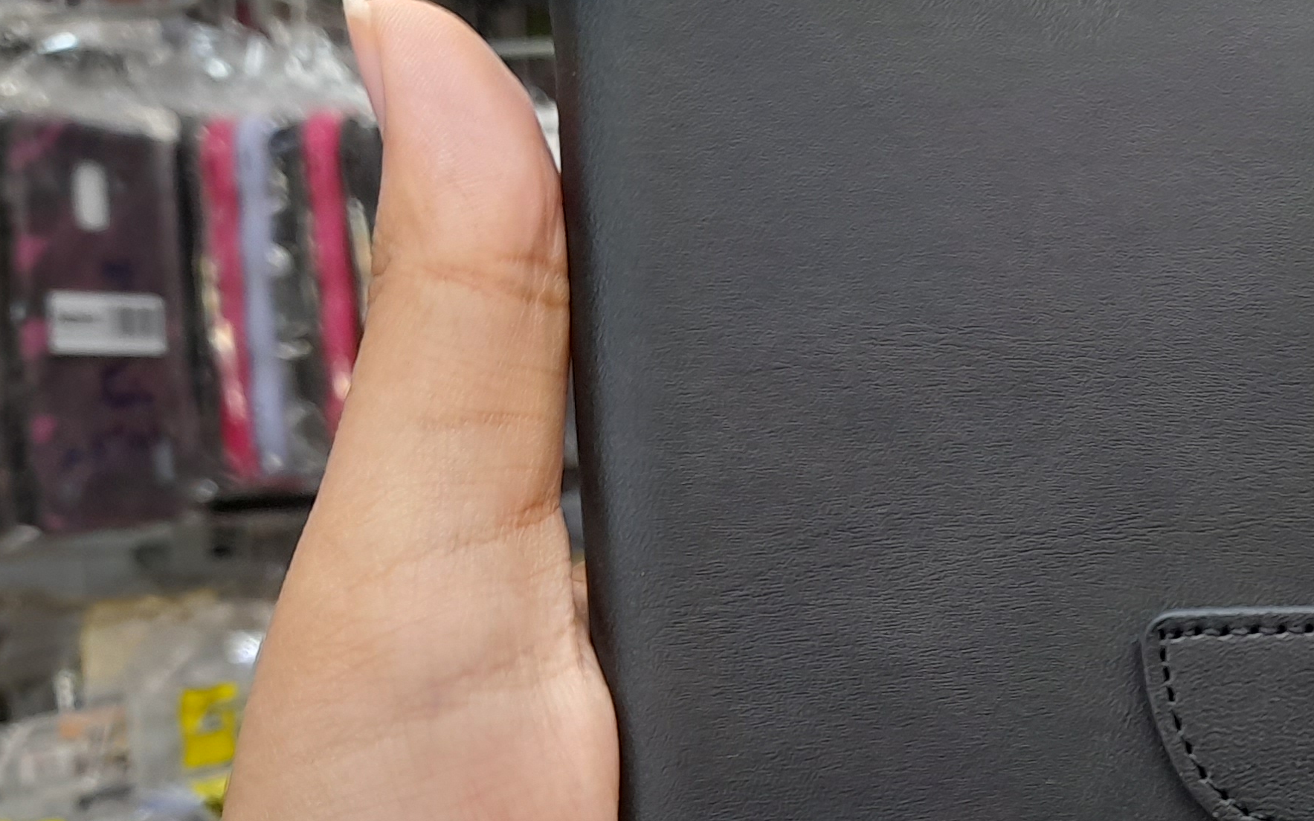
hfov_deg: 31.4
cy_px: 643
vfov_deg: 21.4
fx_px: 2148
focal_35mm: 60
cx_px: 1318
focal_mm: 4.6
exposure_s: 1/50
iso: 64
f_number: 2
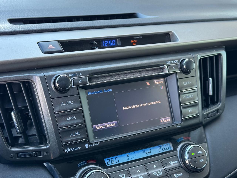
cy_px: 89
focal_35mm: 48
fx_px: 329
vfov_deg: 30.3
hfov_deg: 39.7
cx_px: 118
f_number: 1.78
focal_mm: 6.76
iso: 100
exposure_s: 1/97
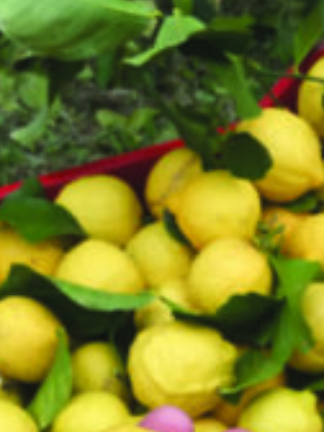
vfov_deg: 25.9
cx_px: 170
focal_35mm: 69
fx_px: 861
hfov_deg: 21.3
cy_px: 481
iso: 32
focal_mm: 4.15
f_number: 2.2
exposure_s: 1/501
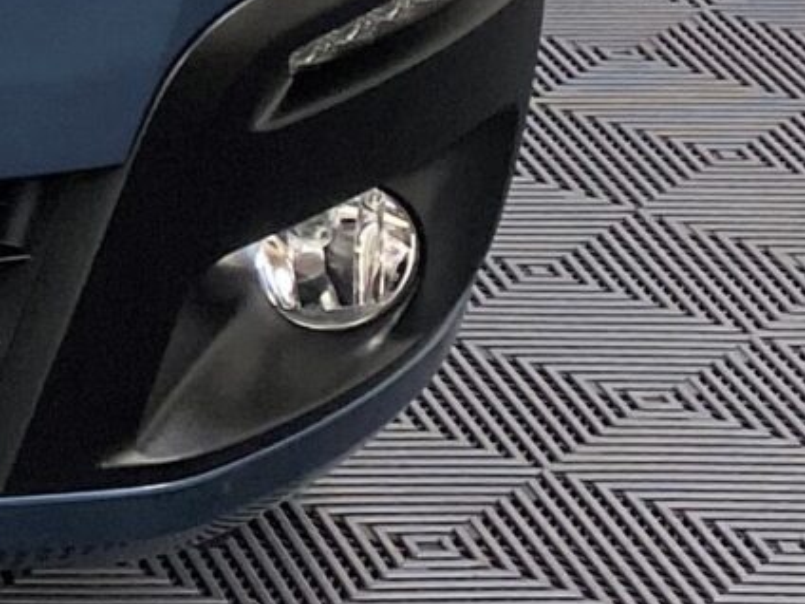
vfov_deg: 8.8
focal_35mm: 157
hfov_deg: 10.9
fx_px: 3651
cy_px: -661
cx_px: -1033
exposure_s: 1/100
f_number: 1.8
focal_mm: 4.25
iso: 80
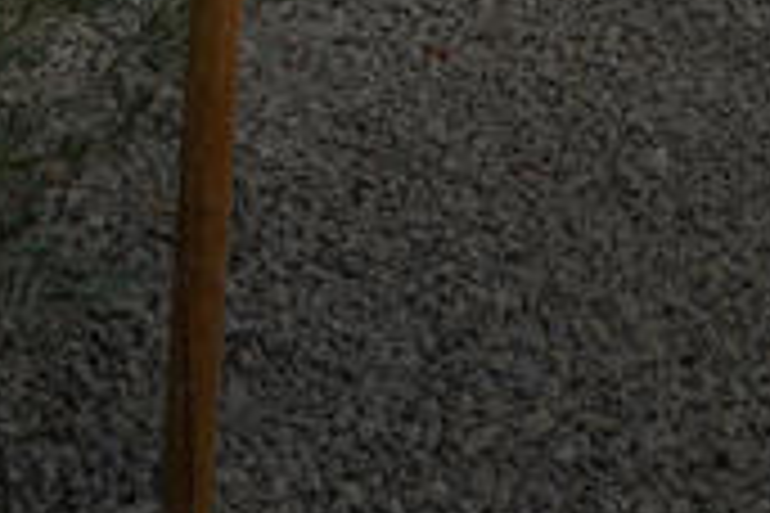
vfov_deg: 11.7
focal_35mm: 90
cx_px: 81
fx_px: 1925
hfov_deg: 22.1
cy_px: -803
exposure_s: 1/200
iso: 250
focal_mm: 15
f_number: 8
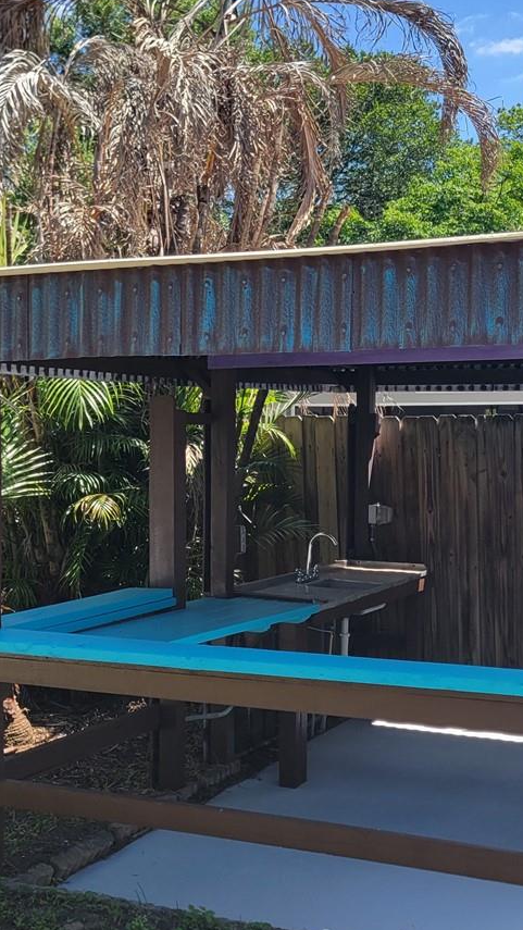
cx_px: 241
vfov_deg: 39.2
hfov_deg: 22.6
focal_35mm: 53
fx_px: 1307
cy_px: 448
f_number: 1.8
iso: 40
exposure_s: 1/1318
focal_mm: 5.4
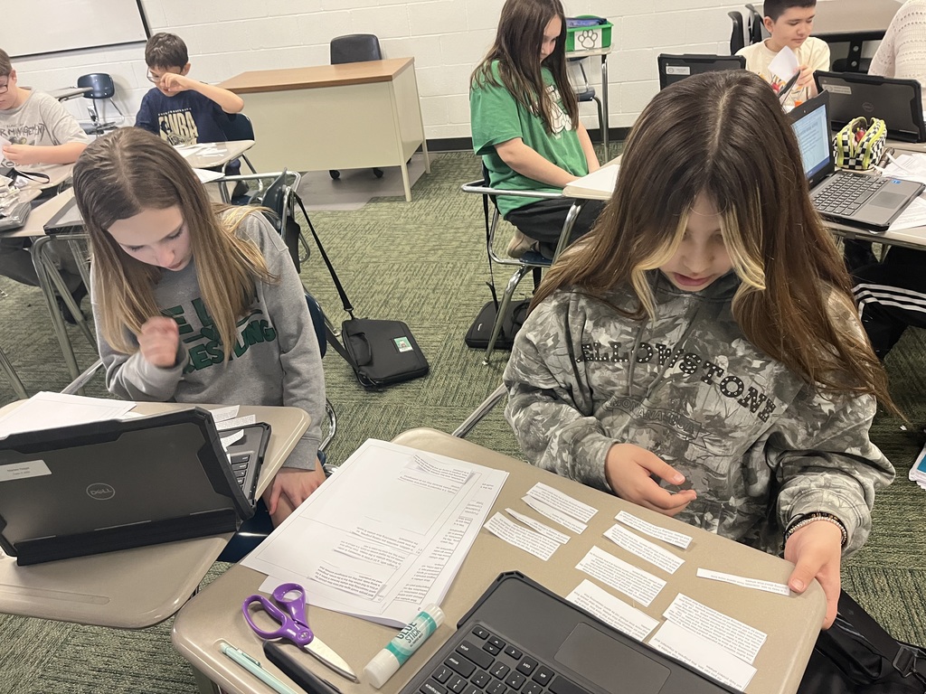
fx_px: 696
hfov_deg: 67.3
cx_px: 463
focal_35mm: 26
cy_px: 347
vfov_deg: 53.1
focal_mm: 5.1
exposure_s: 1/60
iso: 400
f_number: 1.6
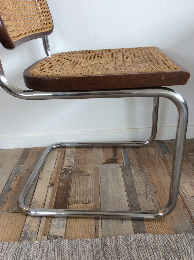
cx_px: 97
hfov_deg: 44.1
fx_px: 240
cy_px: 130
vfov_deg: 56.9
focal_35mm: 32
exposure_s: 1/25
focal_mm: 3.3
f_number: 2.4
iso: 64
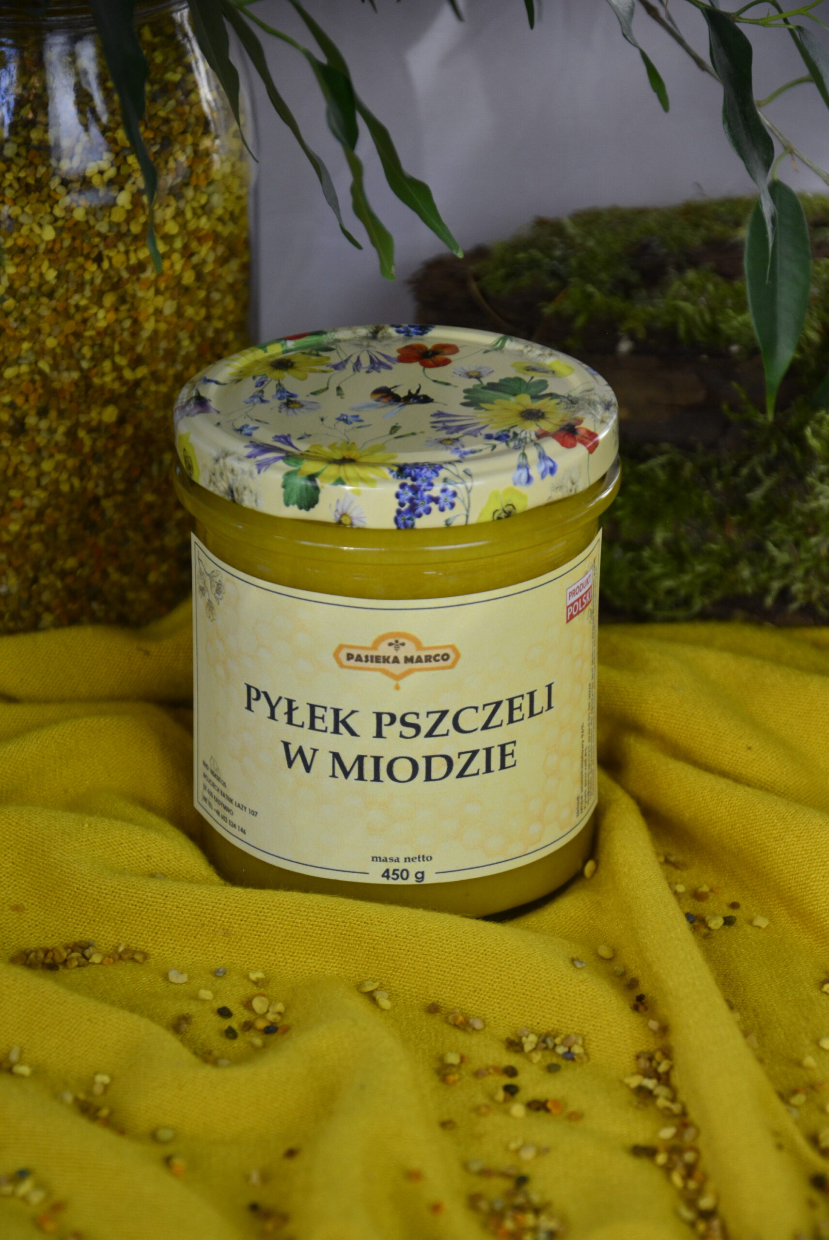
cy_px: 620
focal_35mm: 158
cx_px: 414
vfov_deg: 13.0
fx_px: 5430
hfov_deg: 8.7
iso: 500
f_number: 5.6
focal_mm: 105
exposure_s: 1/160
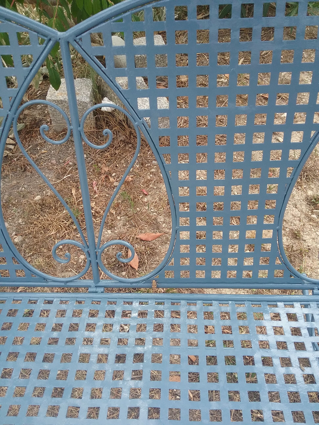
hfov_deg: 45.4
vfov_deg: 58.4
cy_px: 212
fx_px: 381
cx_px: 160
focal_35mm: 31
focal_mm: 3.3
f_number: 2.2
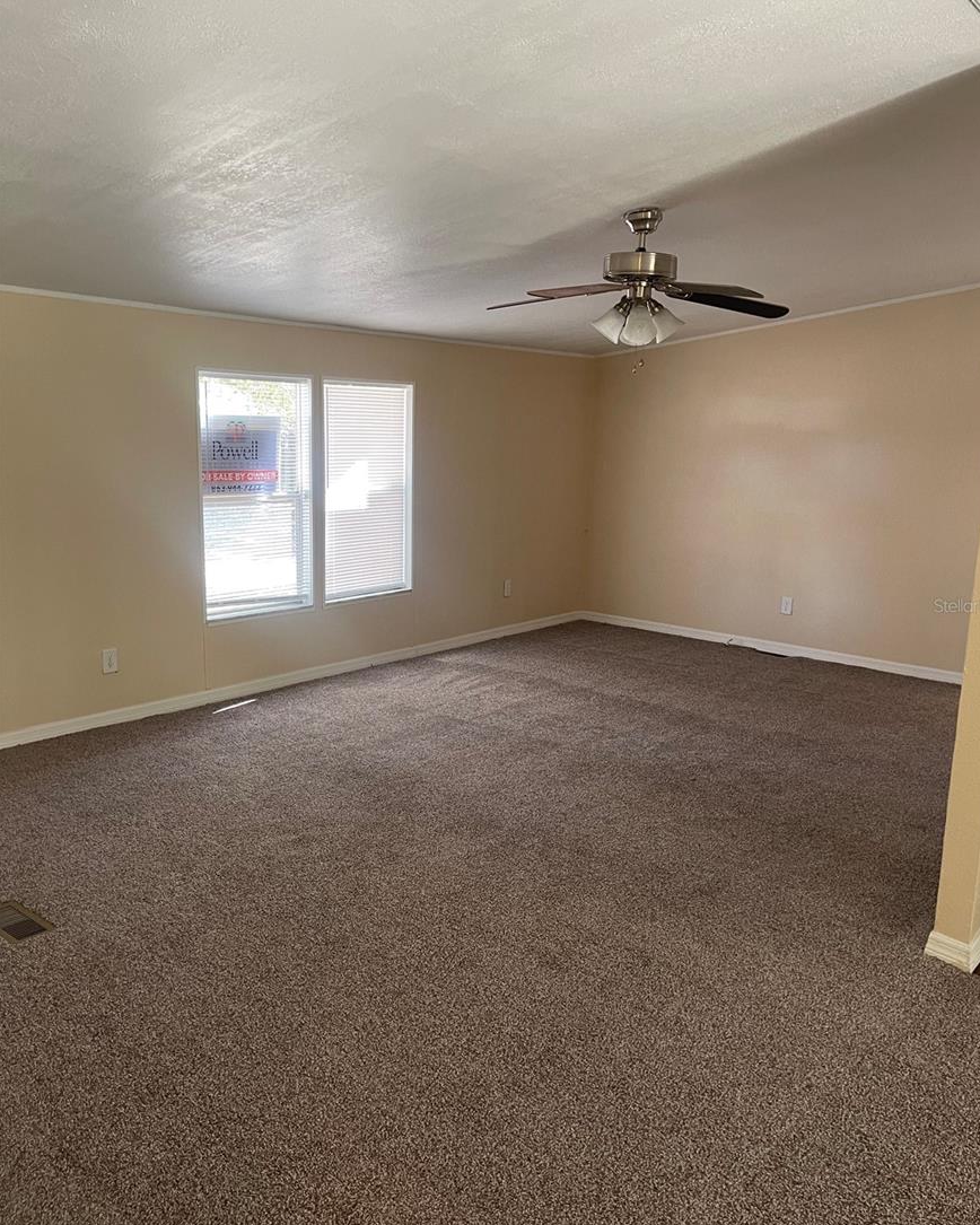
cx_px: 506
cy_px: 605
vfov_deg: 64.1
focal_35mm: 27
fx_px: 979
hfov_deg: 53.2
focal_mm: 5.1
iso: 160
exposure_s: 1/60
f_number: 1.6
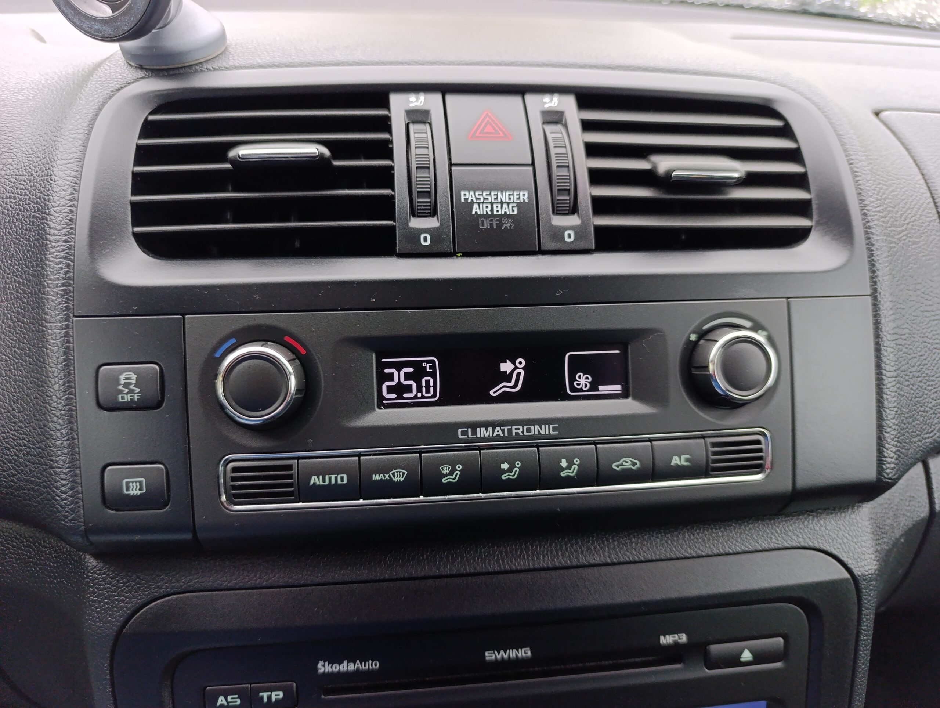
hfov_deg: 73.8
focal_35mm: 23
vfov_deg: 59.0
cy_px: 354
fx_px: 626
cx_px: 470
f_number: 1.6
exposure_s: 1/100
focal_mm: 6.14
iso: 400
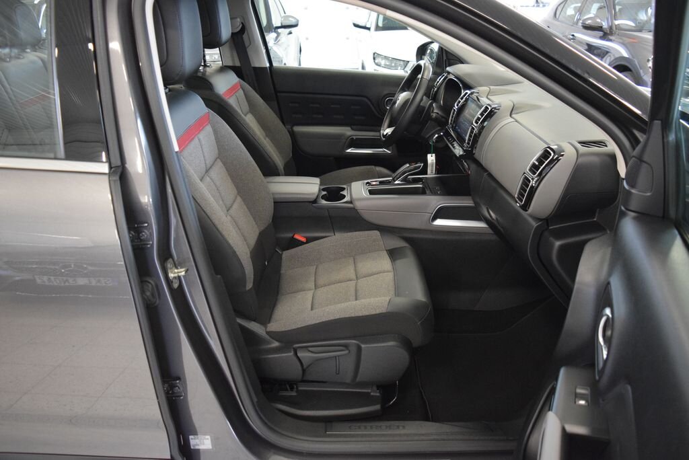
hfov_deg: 67.4
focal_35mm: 27
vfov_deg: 48.0
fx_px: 517
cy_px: 230
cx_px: 344
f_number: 3.5
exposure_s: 1/60
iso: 3200
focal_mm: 18
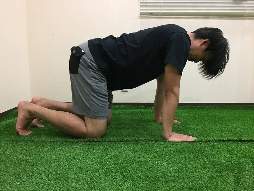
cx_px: 127
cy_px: 96
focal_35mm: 29
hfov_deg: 61.7
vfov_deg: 48.2
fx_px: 213
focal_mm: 4.15
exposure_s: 1/33
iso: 250
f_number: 2.2
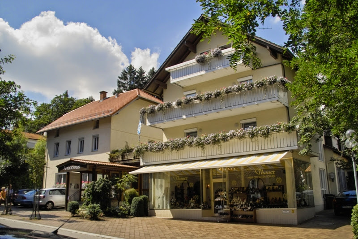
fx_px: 308
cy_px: 120
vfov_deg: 42.3
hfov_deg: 60.3
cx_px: 179
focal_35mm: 31
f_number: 6.3
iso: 100
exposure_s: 1/320
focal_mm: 18
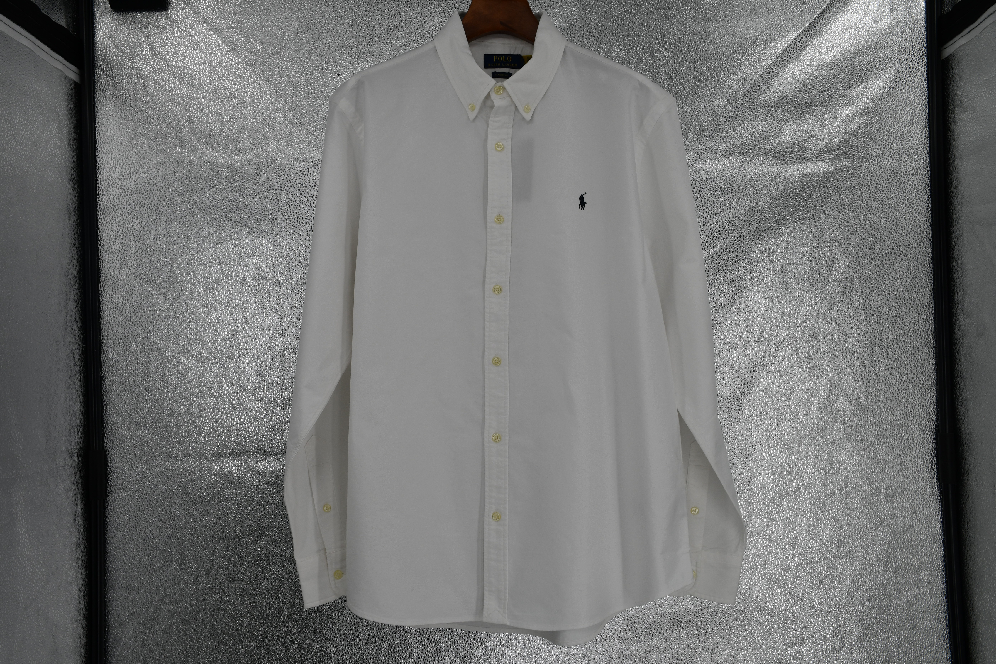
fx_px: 913
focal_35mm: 33
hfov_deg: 57.2
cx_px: 498
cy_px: 332
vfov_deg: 40.0
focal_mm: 22
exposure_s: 1/250
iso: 200
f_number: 8
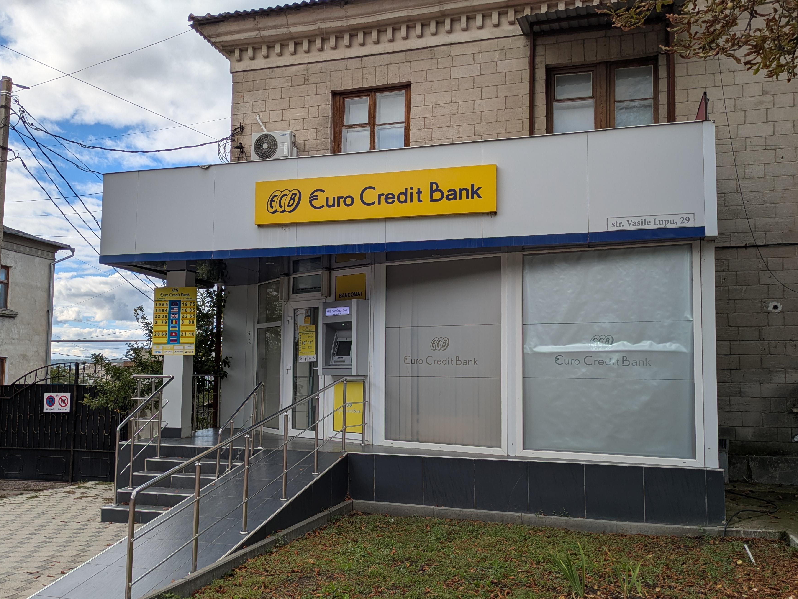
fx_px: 761
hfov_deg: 55.2
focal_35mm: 33
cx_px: 349
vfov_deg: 42.9
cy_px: 319
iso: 49
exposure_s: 1/2632
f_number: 1.89
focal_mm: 5.43
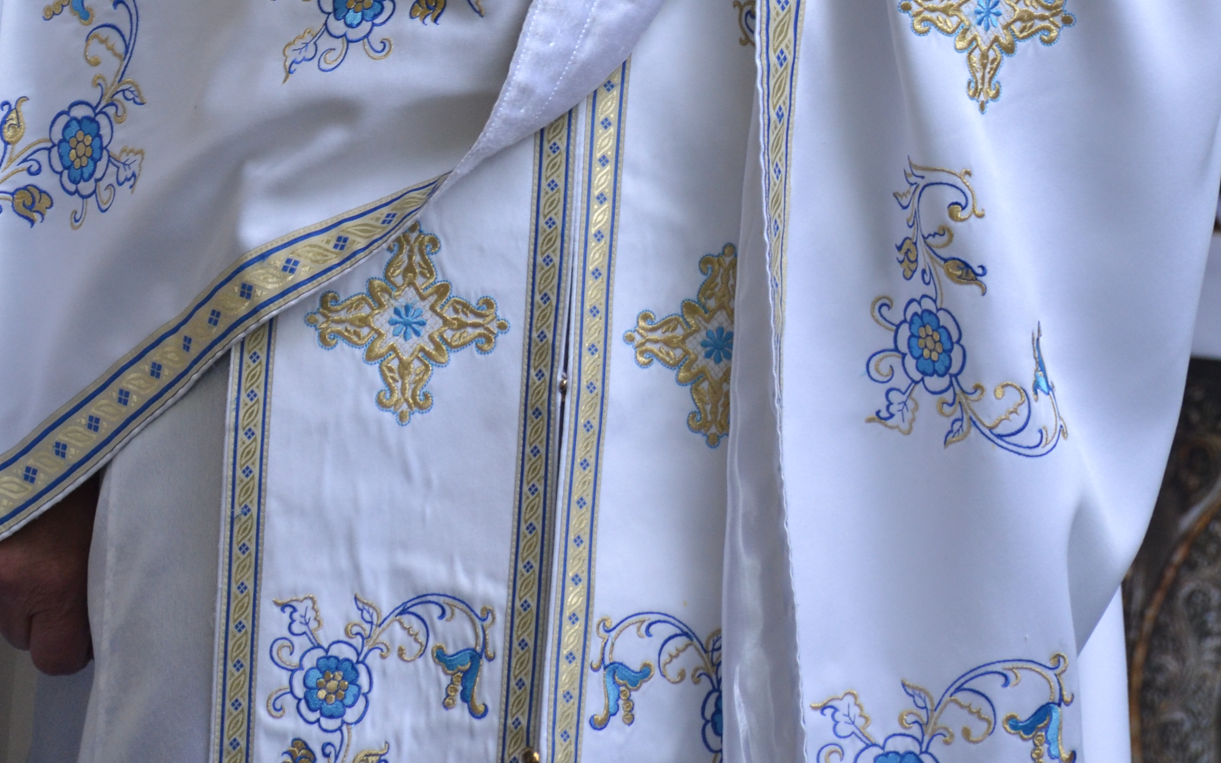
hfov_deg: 4.9
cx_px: 593
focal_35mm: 425
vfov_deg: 3.1
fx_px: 14141
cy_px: -323
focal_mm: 140
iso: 400
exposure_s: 1/200
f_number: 5.6
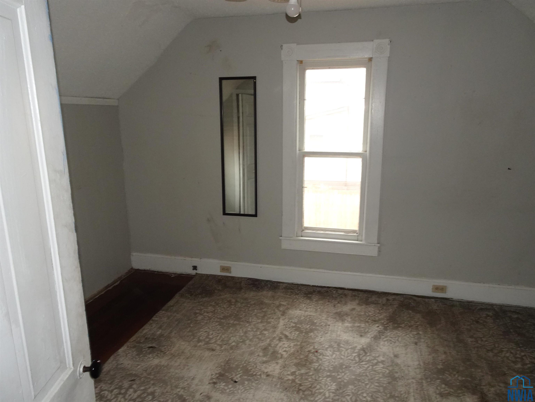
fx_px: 371
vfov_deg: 56.8
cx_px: 268
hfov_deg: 71.6
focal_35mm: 24
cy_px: 201
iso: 400
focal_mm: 4.25
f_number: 3.5
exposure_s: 1/30
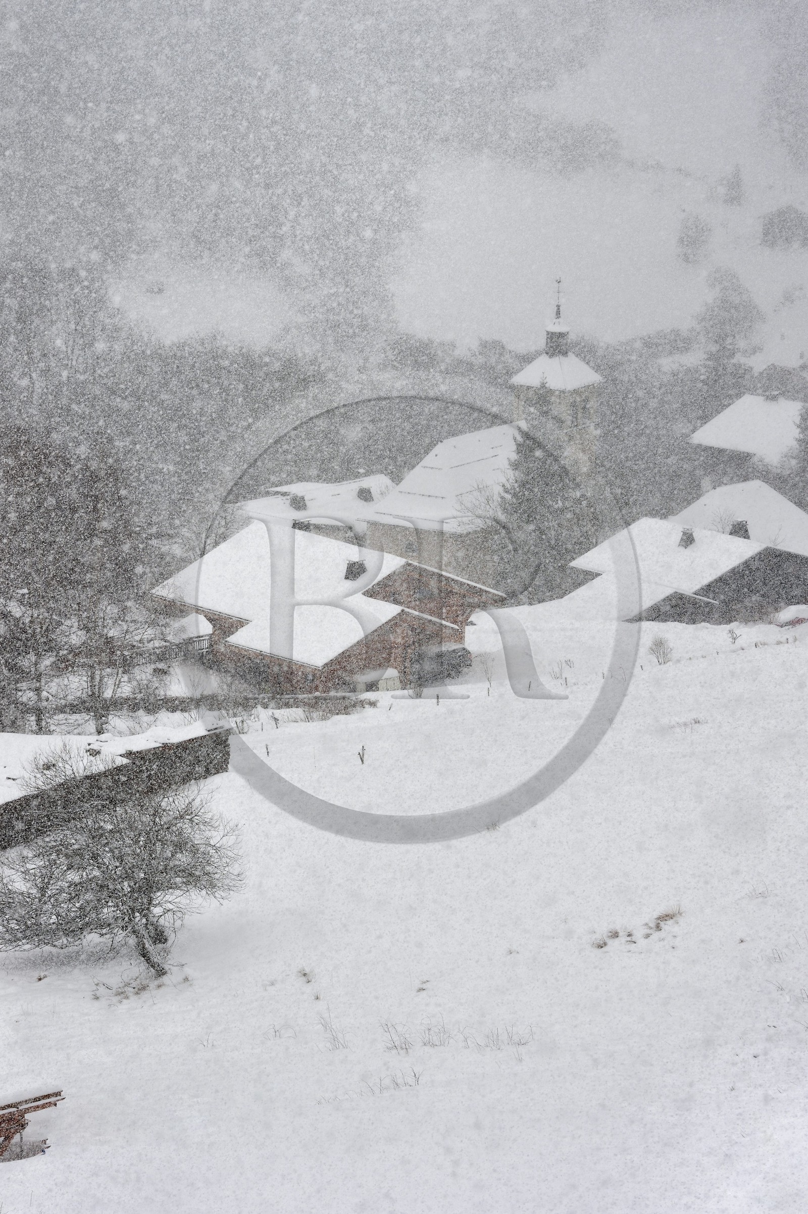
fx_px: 5728
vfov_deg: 12.1
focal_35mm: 170
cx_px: 404
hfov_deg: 8.1
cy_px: 607
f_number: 9
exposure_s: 1/250
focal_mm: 170
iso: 200
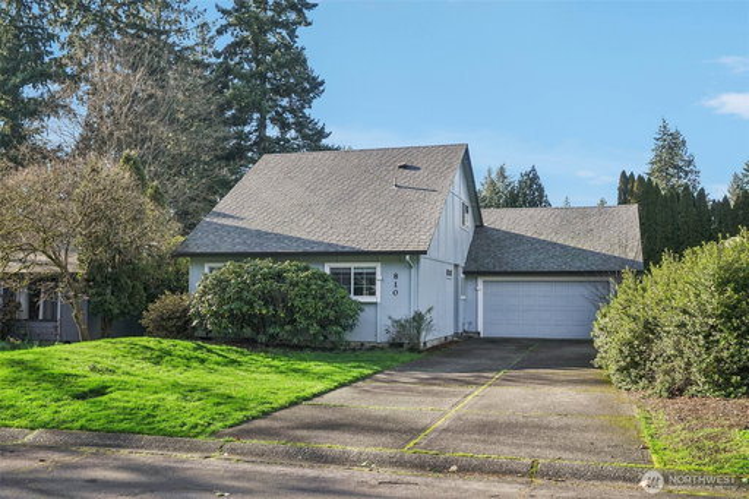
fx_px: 728
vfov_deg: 37.8
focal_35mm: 35
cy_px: 250
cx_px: 374
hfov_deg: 54.4
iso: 400
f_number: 8
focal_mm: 35
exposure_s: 1/160
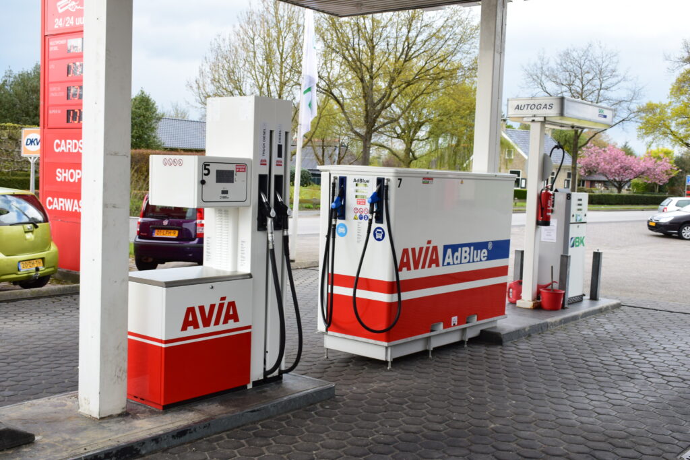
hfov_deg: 47.9
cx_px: 345
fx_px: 776
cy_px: 230
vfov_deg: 33.0
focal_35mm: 40
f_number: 9
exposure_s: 1/160
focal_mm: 27
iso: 400
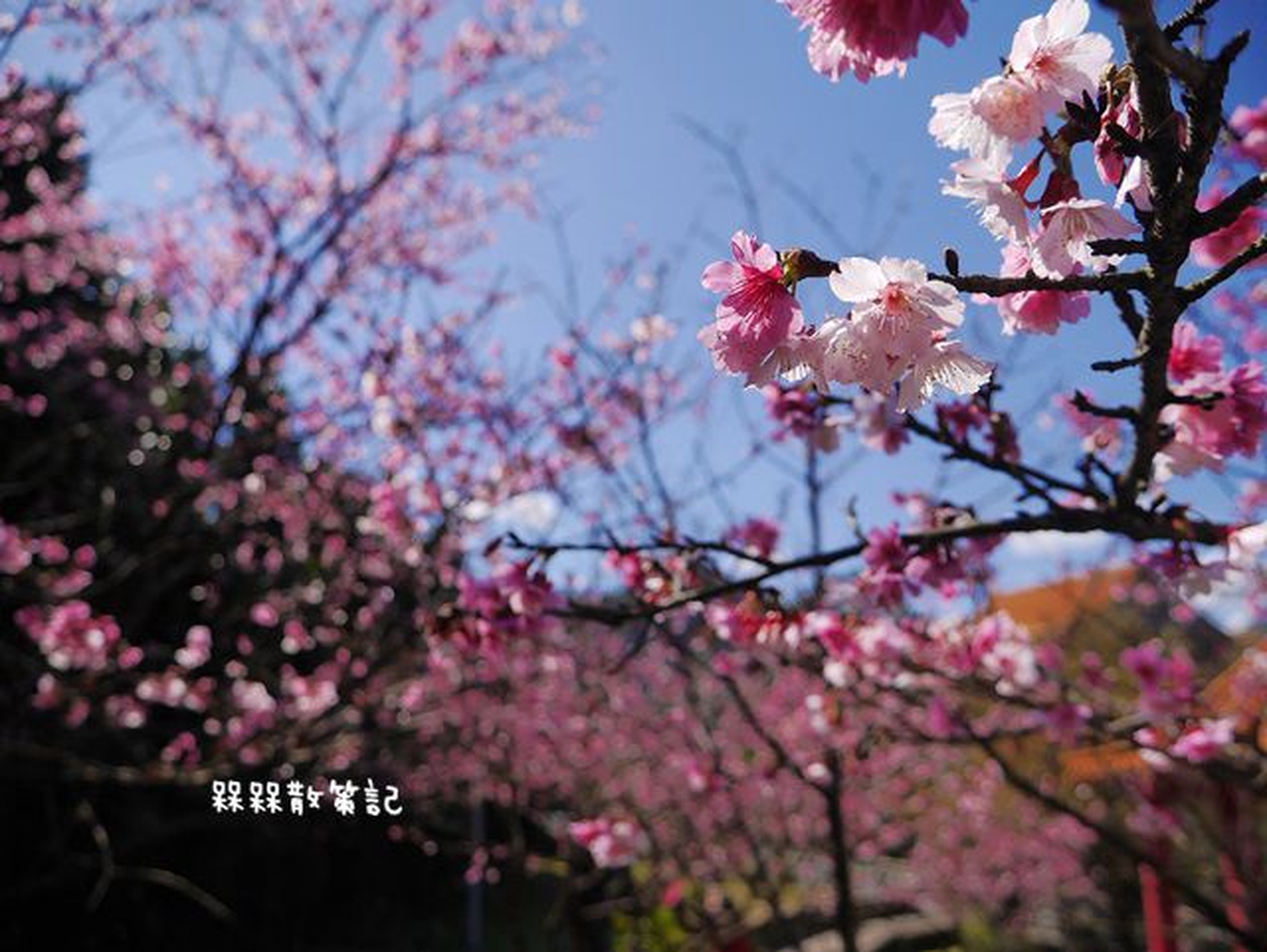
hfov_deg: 63.4
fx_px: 1026
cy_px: 476
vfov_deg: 49.8
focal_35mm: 28
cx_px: 634
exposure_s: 1/2000
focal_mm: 14
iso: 160
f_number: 4
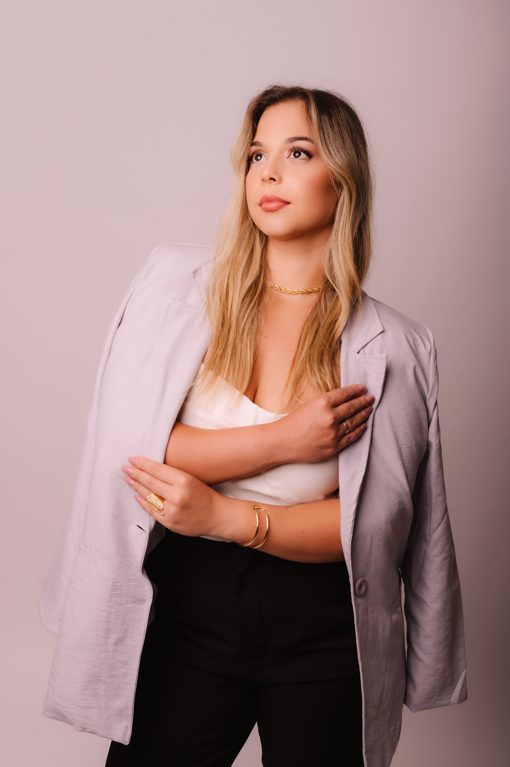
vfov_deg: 39.6
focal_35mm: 50
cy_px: 384
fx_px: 1064
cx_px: 255
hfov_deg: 27.0
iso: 125
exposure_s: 1/200
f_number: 5.6
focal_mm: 50
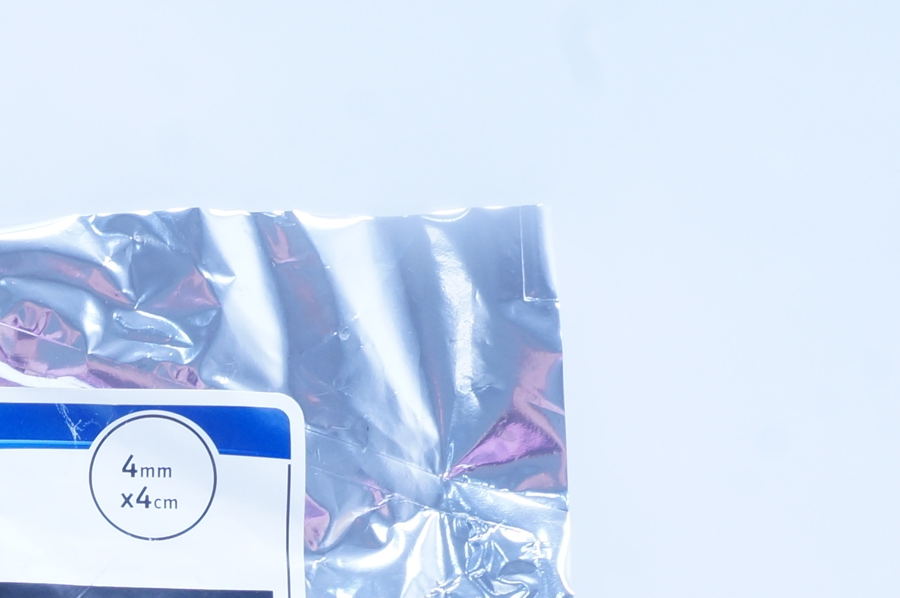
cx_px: -74
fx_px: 2023
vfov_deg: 15.6
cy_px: 874
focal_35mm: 81
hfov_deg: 23.6
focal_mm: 18
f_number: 13
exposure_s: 1/10
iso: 400
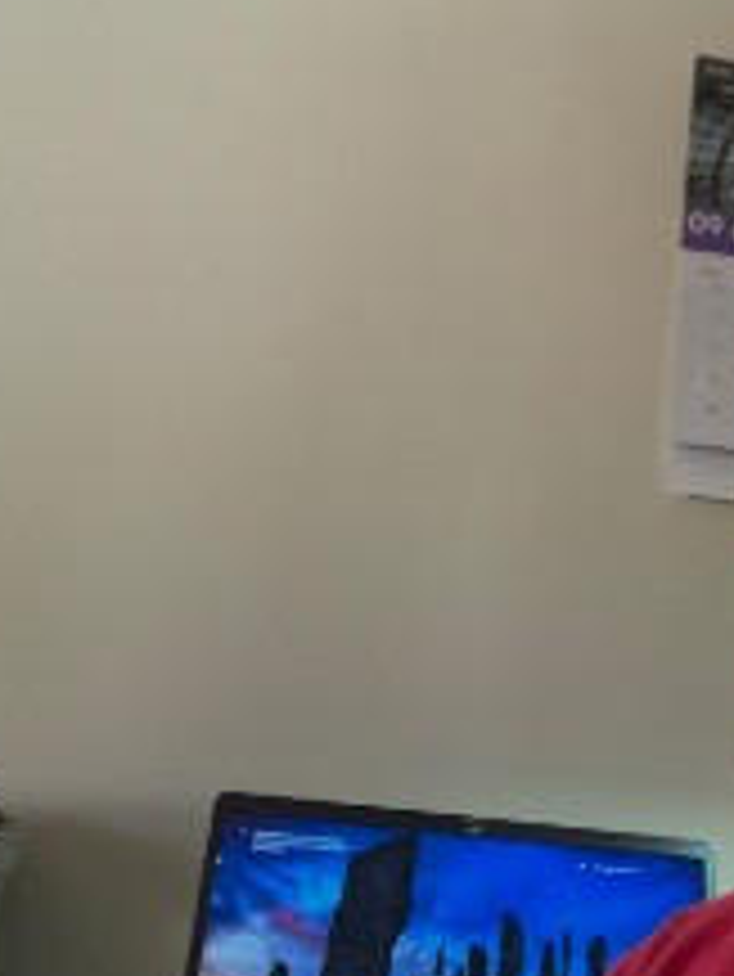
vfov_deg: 32.6
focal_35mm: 59
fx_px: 1666
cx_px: 608
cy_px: 396
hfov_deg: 24.4
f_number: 2.2
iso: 400
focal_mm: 2.87
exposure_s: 1/30
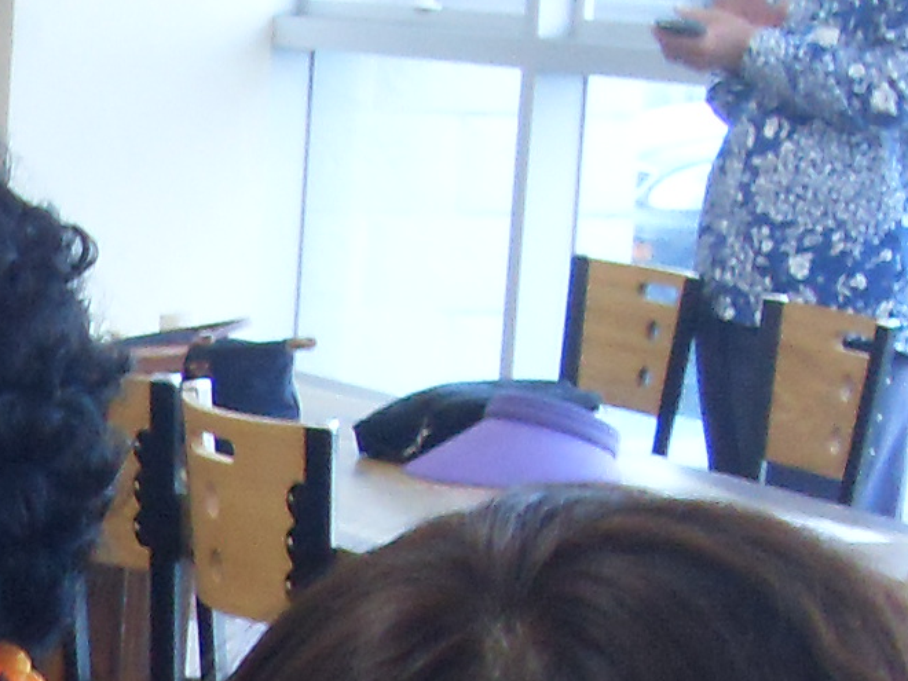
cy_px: 1050
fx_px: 5063
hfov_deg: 9.3
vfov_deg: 7.5
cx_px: -1196
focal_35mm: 193
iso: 200
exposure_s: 1/30
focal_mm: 6.6
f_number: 3.5
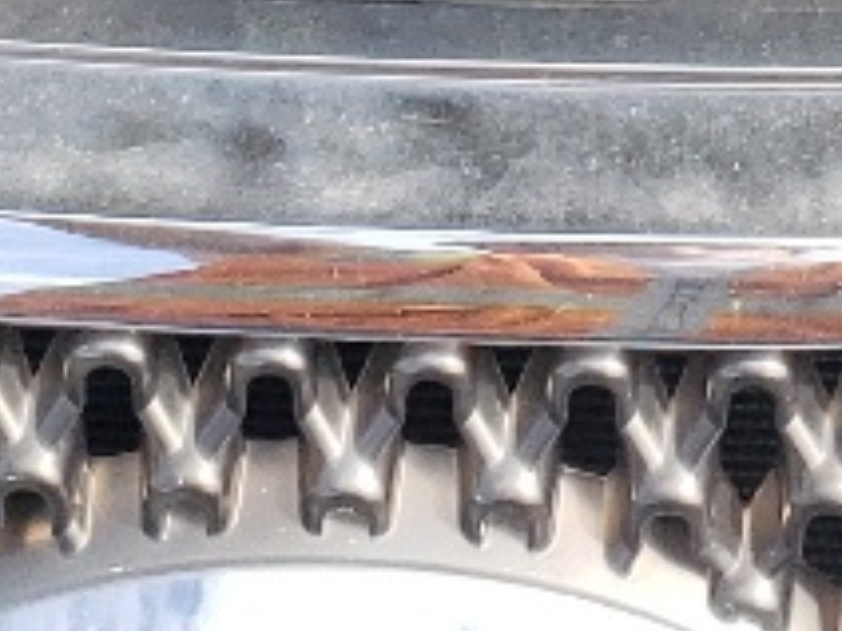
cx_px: 540
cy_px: -1635
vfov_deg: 6.5
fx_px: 4768
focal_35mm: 196
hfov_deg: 10.1
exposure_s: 1/1111
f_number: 1.5
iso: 50
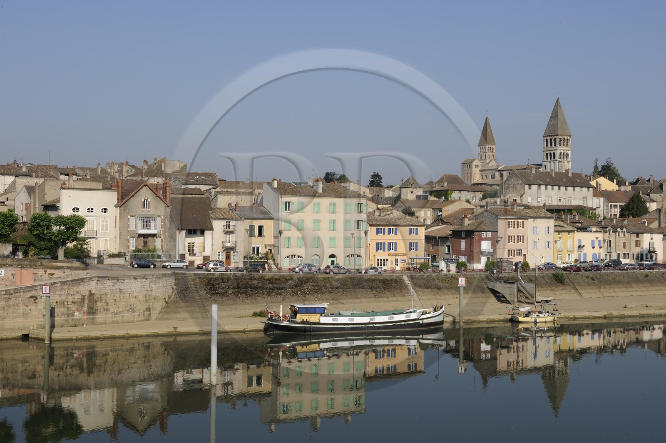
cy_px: 222
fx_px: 813
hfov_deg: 44.5
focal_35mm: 44
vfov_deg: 30.5
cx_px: 333
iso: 200
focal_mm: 44
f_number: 18
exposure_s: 1/160
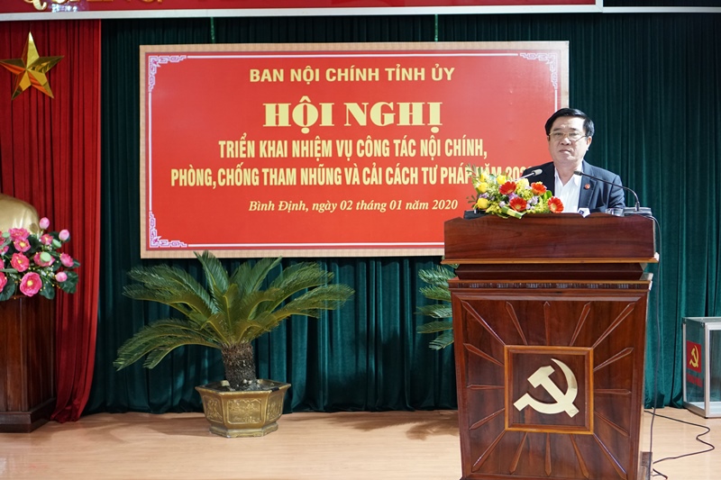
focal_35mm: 52
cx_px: 360
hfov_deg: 37.9
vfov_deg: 25.7
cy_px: 240
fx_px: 1051
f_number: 2.5
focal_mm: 35
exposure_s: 1/160
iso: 1600
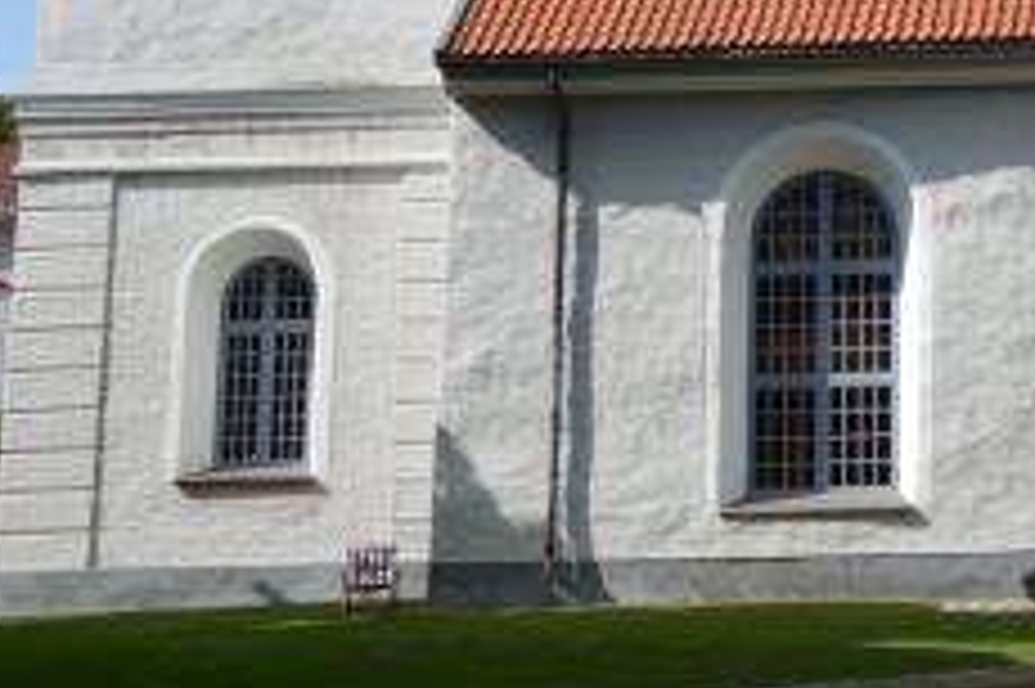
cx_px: 1548
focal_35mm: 94
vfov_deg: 13.8
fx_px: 2700
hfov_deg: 19.1
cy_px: -292
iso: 100
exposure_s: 1/250
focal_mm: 18
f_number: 8
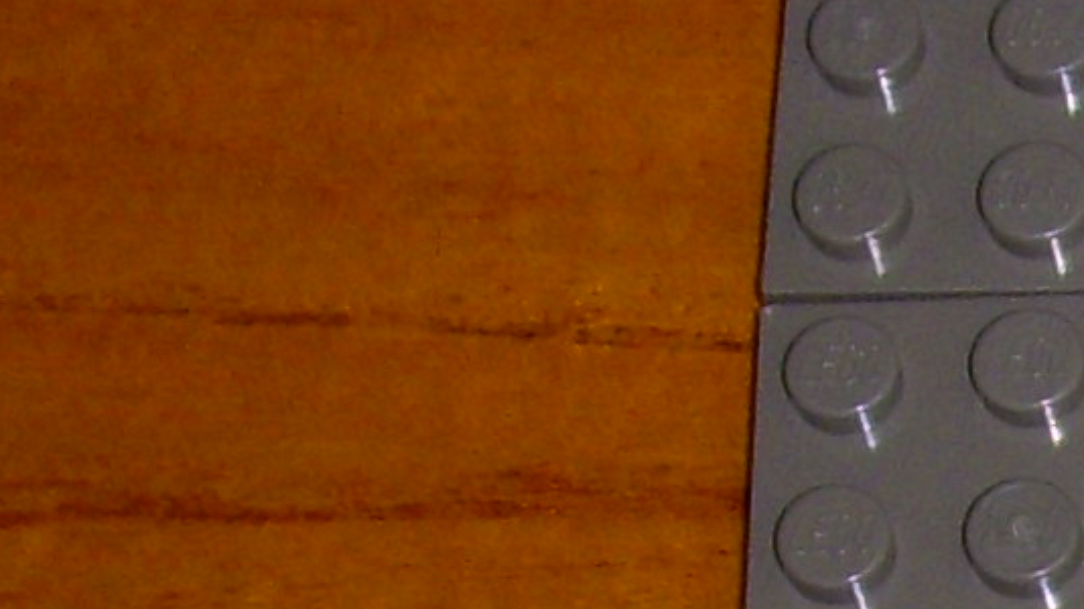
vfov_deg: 4.7
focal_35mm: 253
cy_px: 1232
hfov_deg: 8.2
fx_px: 7270
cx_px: 2089
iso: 100
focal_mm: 6.3
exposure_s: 1/30
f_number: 3.3
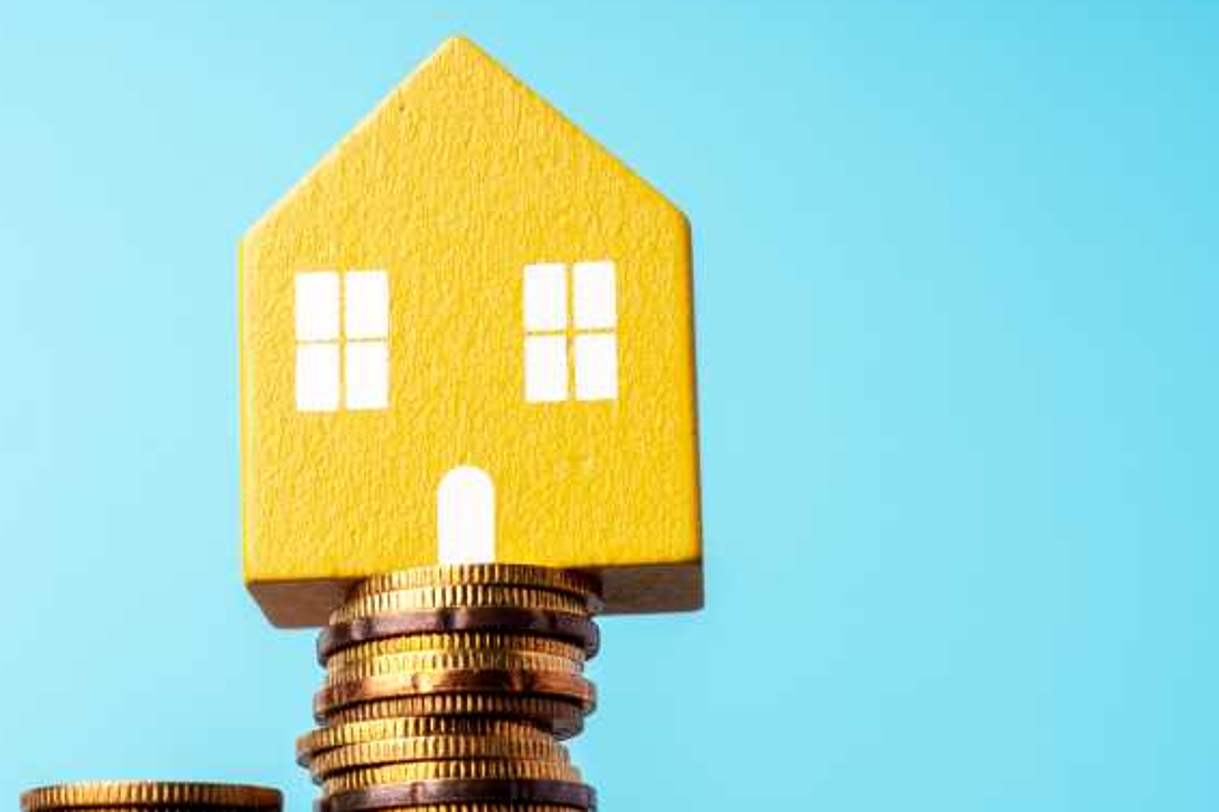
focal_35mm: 105
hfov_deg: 19.3
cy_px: 725
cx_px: 274
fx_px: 3554
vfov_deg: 12.9
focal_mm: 54
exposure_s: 1/160
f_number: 8
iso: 50
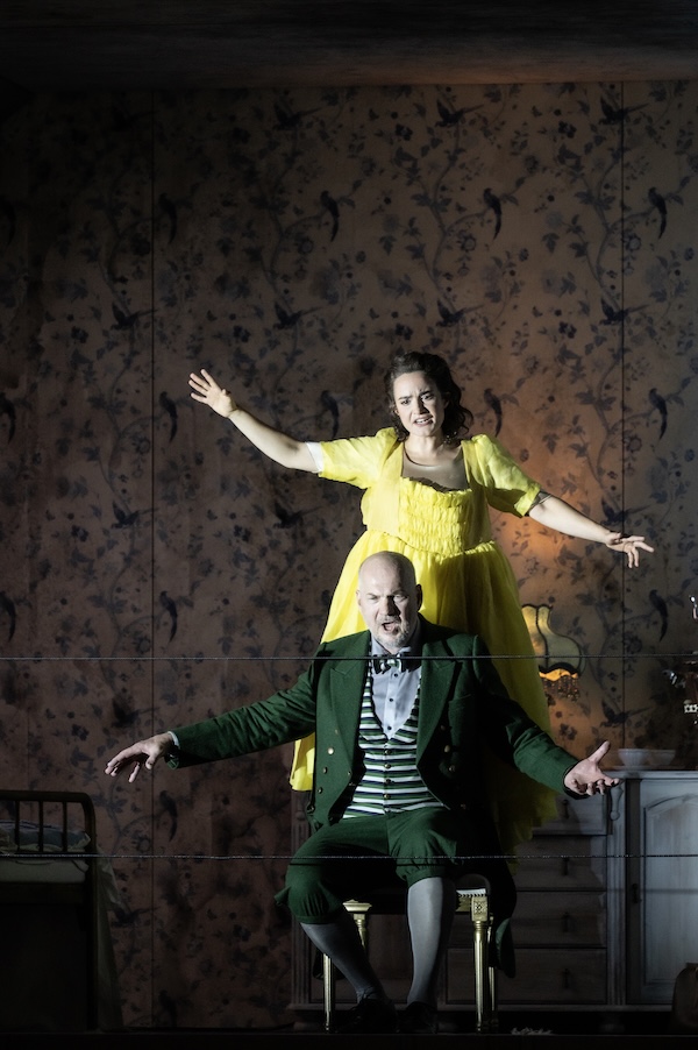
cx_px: 349
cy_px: 525
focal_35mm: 300
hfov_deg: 4.6
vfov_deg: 6.9
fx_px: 8738
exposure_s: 1/320
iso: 3200
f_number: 4.5
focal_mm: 300
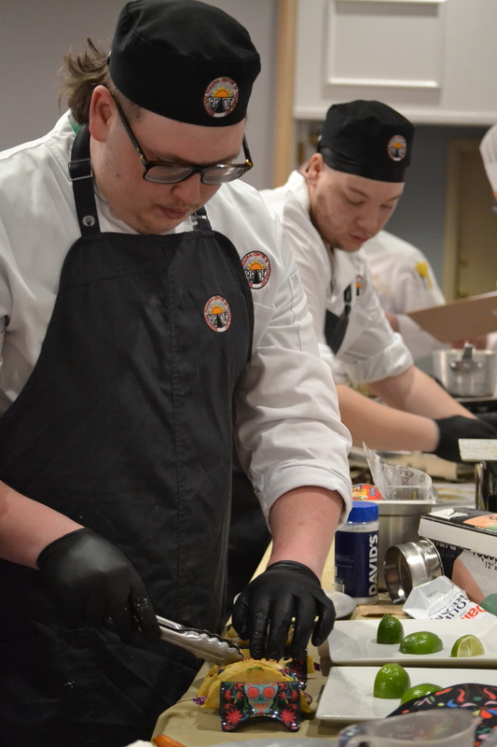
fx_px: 1709
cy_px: 374
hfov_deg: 16.5
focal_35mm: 82
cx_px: 248
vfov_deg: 24.6
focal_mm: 55
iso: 3200
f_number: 4
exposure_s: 1/160
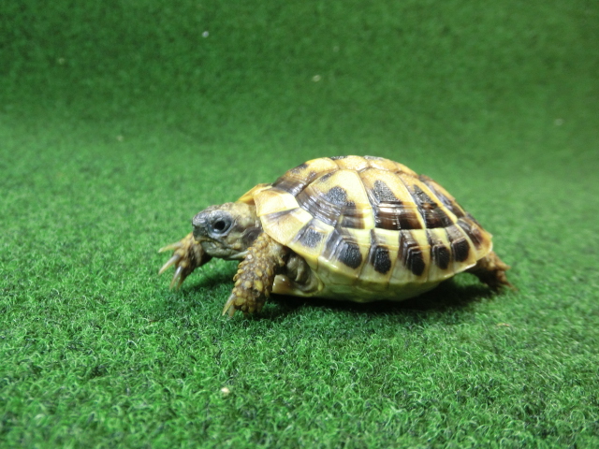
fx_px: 485
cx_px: 300
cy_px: 224
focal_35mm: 28
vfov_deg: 49.7
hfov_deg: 63.4
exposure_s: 1/60
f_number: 3
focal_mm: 5
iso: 500
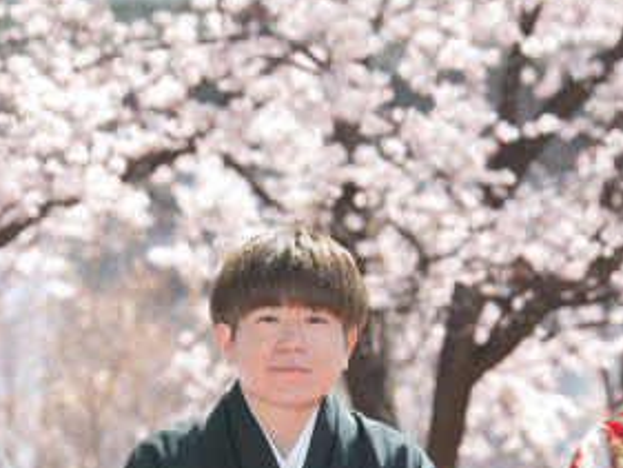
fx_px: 5708
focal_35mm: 317
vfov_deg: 4.7
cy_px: 346
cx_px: 490
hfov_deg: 6.2
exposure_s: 1/200
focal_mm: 116
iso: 250
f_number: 5.6
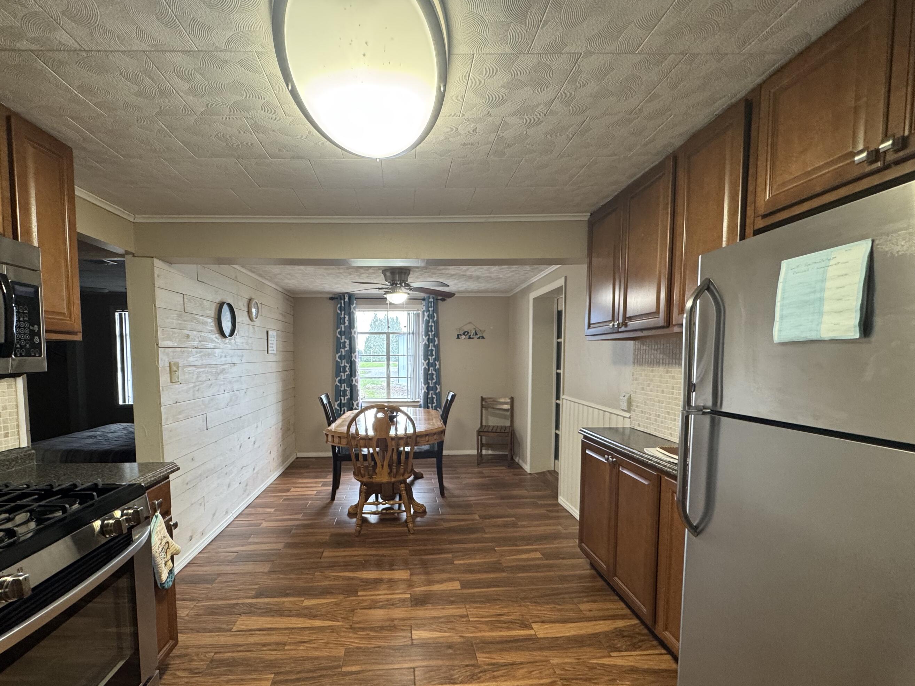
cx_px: 417
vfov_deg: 77.7
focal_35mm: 16
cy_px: 388
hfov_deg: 94.2
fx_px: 423
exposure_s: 1/60
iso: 250
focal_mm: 2.22
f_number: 2.2
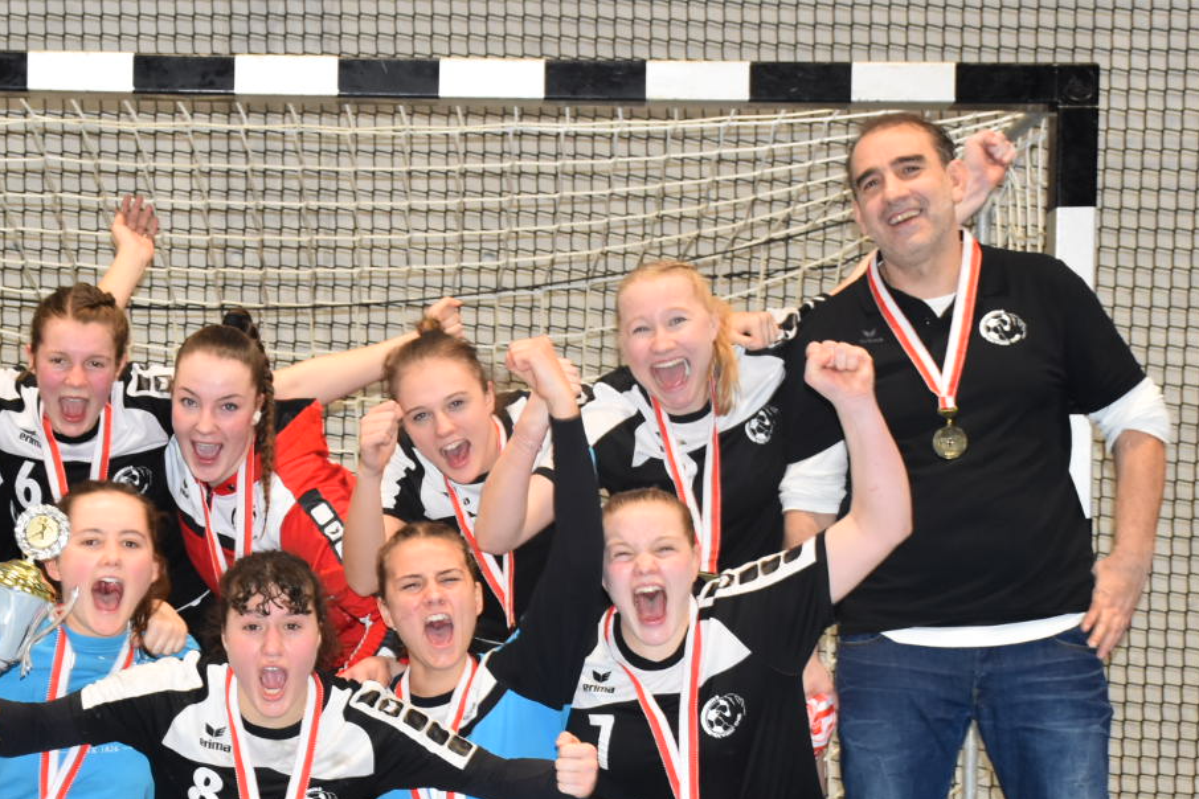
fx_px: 3127
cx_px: 319
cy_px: 609
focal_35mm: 94
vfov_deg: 14.5
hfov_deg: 21.5
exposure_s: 1/100
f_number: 5
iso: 800
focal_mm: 35
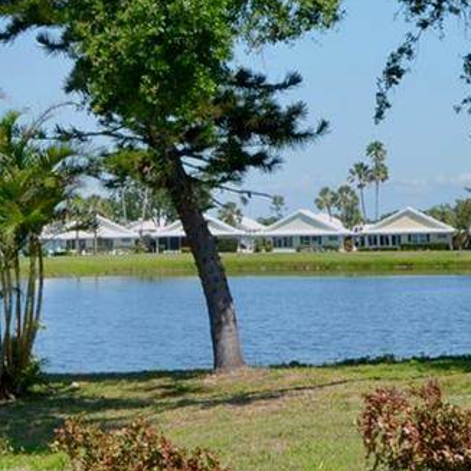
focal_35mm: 137
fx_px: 2109
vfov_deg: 12.7
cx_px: 48
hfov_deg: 12.6
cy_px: 136
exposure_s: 1/250
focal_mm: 22
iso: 100
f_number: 8
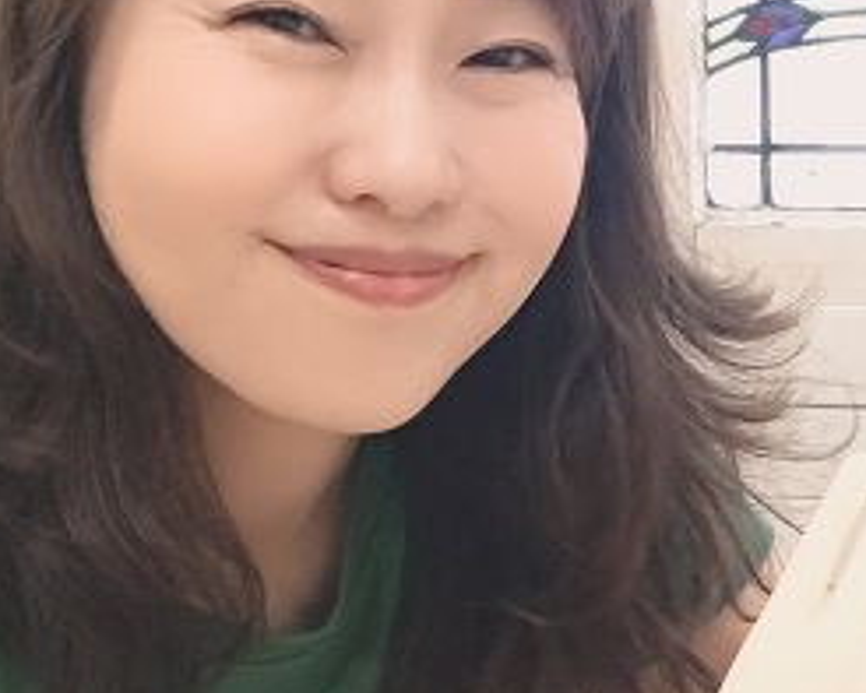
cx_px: 824
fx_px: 2179
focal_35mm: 85
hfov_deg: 21.8
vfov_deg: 18.1
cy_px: 412
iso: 160
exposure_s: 1/33
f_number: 2.2
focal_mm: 2.87
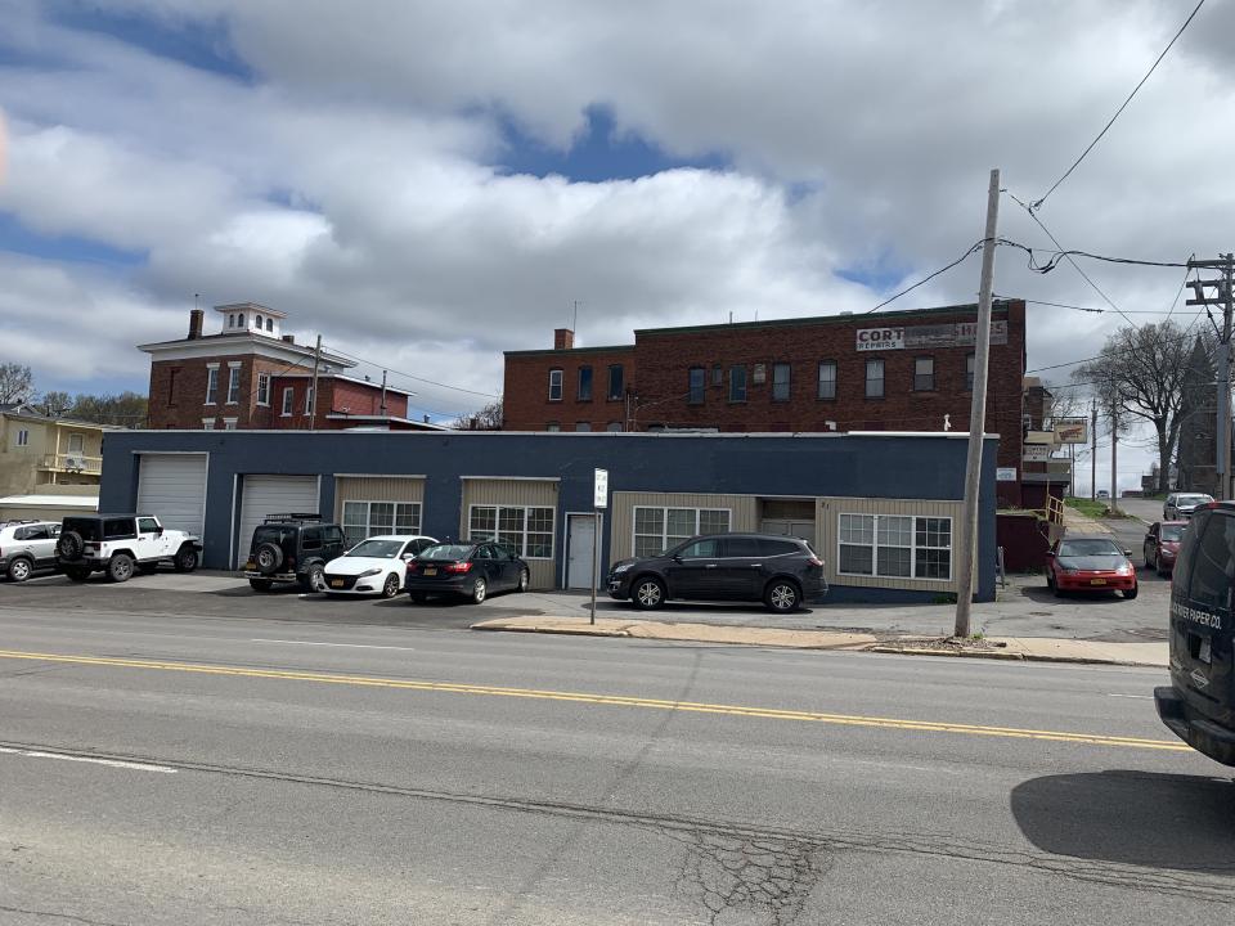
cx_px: 618
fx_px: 928
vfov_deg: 53.1
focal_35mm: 26
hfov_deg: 67.3
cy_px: 463
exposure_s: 1/3788
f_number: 1.8
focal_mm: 4.25
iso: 25
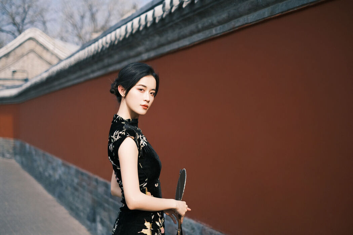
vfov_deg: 25.5
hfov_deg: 37.5
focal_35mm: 53
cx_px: 176
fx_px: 520
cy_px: 118
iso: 1250
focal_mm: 35
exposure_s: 1/32000
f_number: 1.4
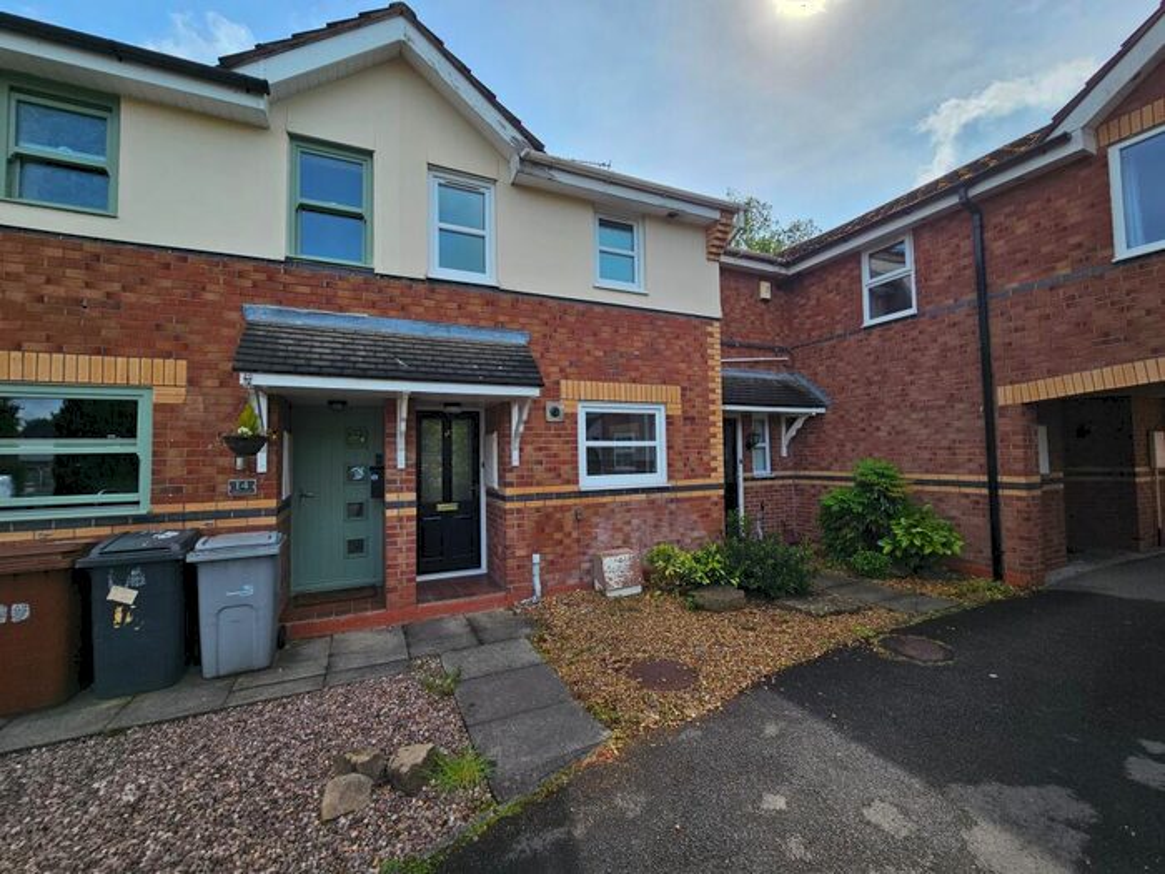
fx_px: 438
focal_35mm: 13
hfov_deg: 106.2
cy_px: 437
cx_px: 582
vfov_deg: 89.9
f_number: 2.2
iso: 50
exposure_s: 1/1829
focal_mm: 2.2
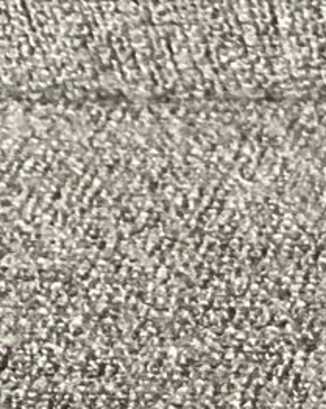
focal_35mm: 175
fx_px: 2114
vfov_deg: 10.8
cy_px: 488
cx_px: 1032
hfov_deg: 7.6
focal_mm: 3.3
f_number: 2.4
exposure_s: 1/30
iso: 400
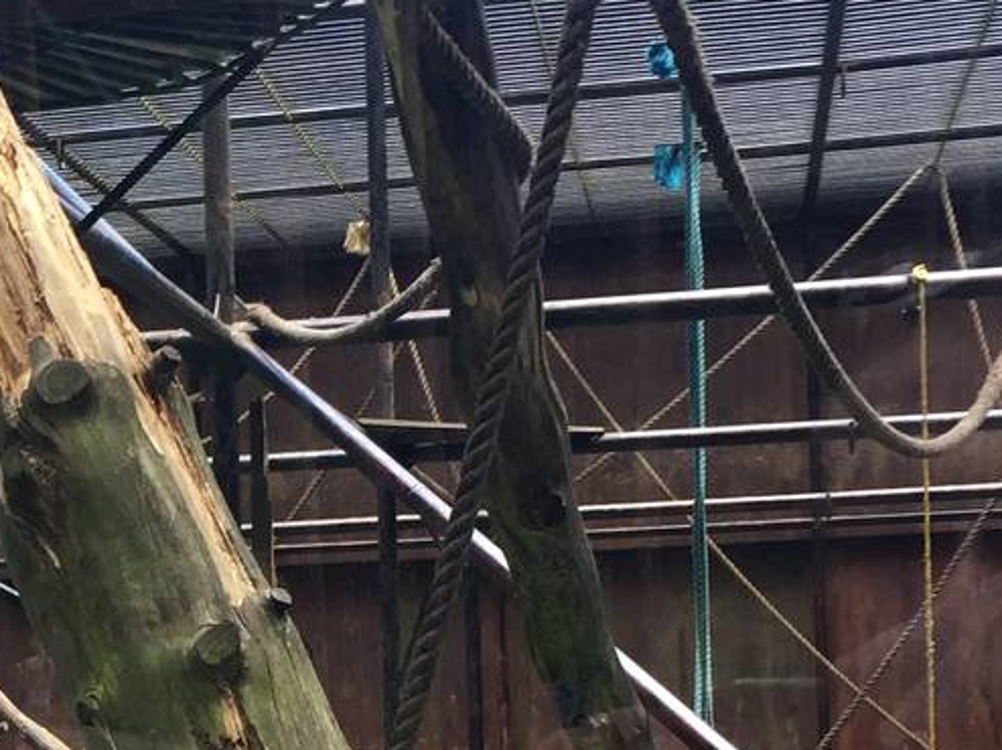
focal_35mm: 94
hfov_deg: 20.2
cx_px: -12
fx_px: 2720
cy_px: 809
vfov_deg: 15.3
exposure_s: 1/100
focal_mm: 4.15
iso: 50
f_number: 2.2
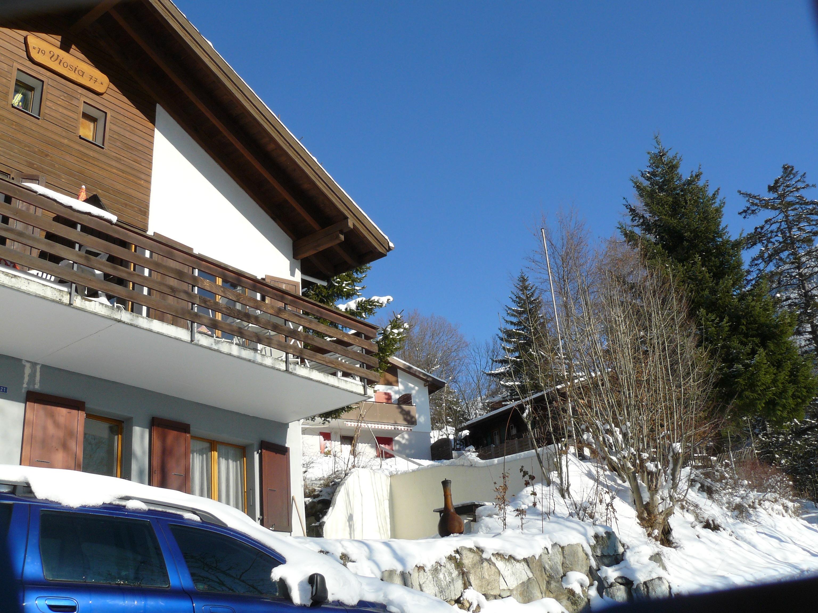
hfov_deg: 51.4
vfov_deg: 39.7
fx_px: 851
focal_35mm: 36
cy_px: 306
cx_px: 409
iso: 100
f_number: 5.6
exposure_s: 1/400
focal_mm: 6
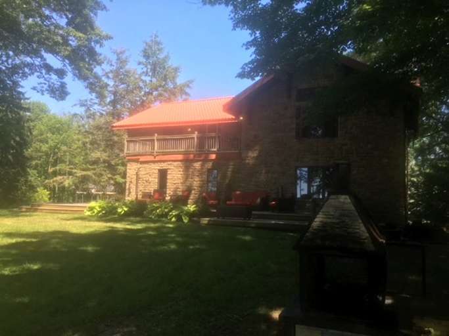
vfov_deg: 48.2
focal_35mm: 29
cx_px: 224
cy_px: 168
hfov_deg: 61.7
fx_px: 376
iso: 25
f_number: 2.2
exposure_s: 1/356
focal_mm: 4.15
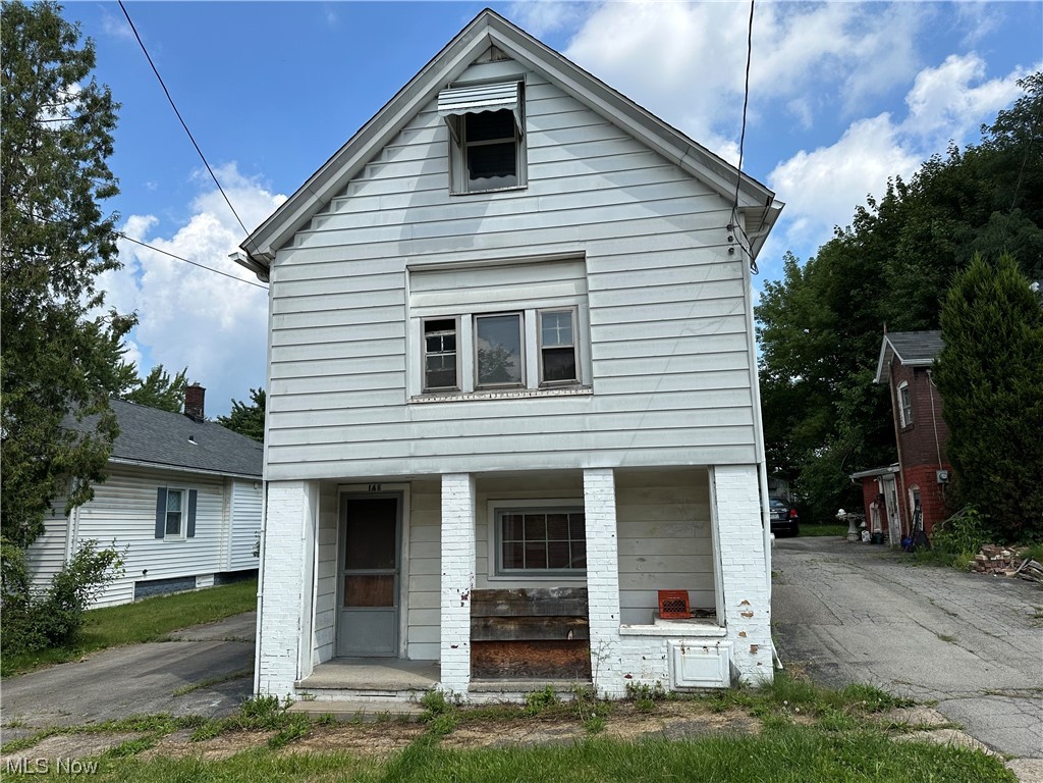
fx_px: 723
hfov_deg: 71.6
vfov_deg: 56.8
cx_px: 522
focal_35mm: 24
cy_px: 392
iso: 80
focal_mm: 6.86
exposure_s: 1/5263
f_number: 1.78
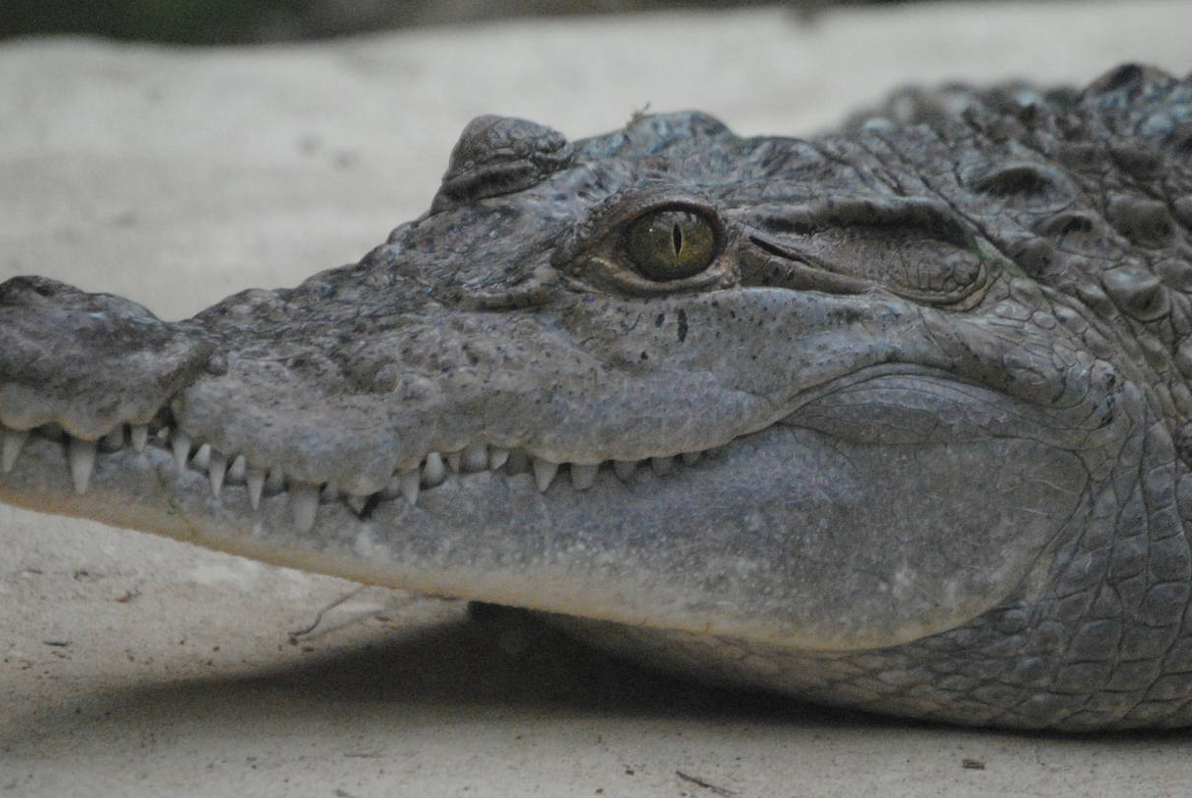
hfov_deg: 5.2
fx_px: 13060
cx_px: 605
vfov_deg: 3.5
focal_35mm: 394
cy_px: 402
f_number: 5.6
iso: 1600
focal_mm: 200
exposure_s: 1/400
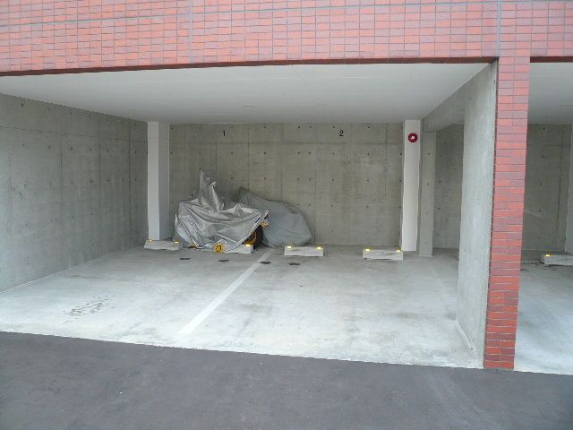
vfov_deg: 49.7
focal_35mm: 28
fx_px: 463
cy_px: 215
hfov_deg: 63.4
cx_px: 286
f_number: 2.8
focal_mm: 4.6
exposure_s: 1/200
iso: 100
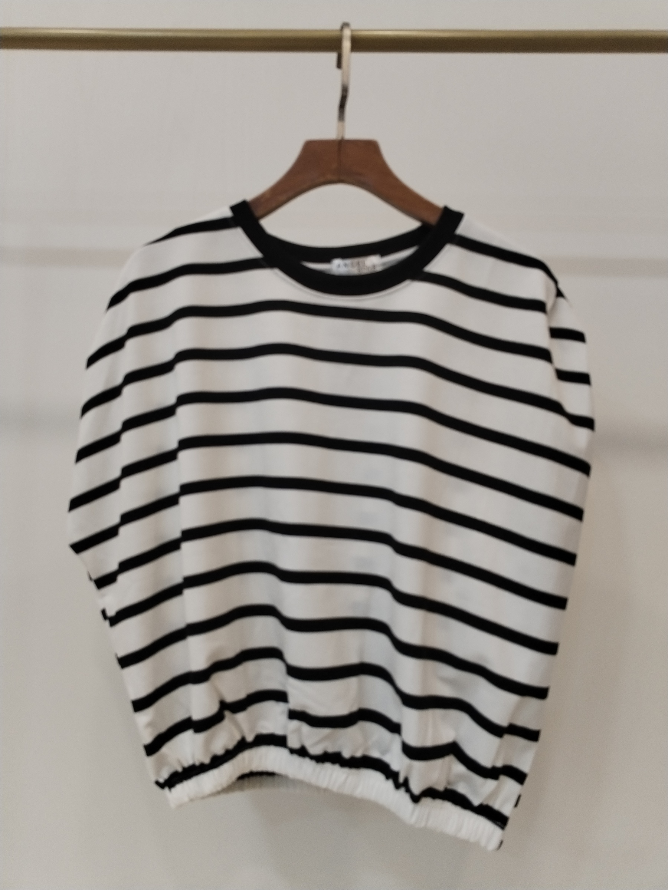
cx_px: 334
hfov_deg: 48.2
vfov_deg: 61.7
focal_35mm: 29
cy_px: 445
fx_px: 746
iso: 235
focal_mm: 4.75
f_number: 1.8
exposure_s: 1/60
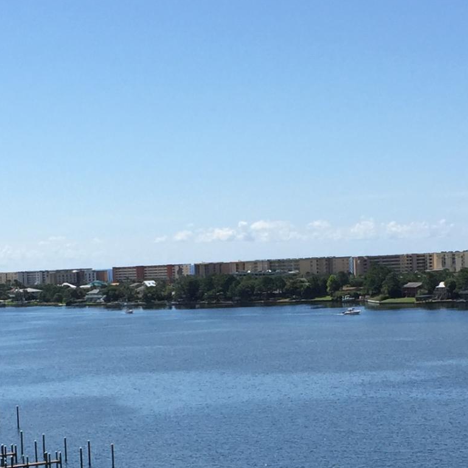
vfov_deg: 17.3
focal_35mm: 100
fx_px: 1530
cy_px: 369
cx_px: 220
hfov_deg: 17.4
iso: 32
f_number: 2.2
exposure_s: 1/2475
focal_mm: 4.15
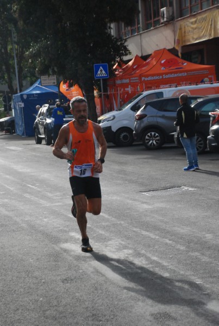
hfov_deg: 13.1
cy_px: 163
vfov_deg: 19.4
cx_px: 110
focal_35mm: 105
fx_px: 953
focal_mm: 70
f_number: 5.6
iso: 1000
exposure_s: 1/1250
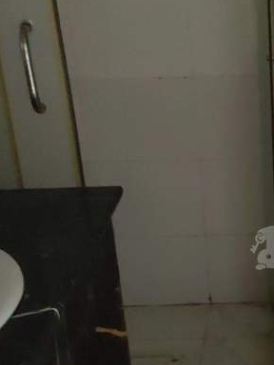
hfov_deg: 18.6
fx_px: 792
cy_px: 245
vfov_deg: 25.8
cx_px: 326
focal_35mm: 75
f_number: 1.9
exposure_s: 1/50
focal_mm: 5.52
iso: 2000
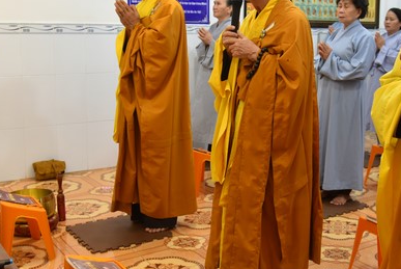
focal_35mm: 52
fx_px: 580
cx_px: 260
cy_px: 107
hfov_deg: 37.8
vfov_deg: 26.0
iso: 640
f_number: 4
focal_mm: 31
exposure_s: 1/60
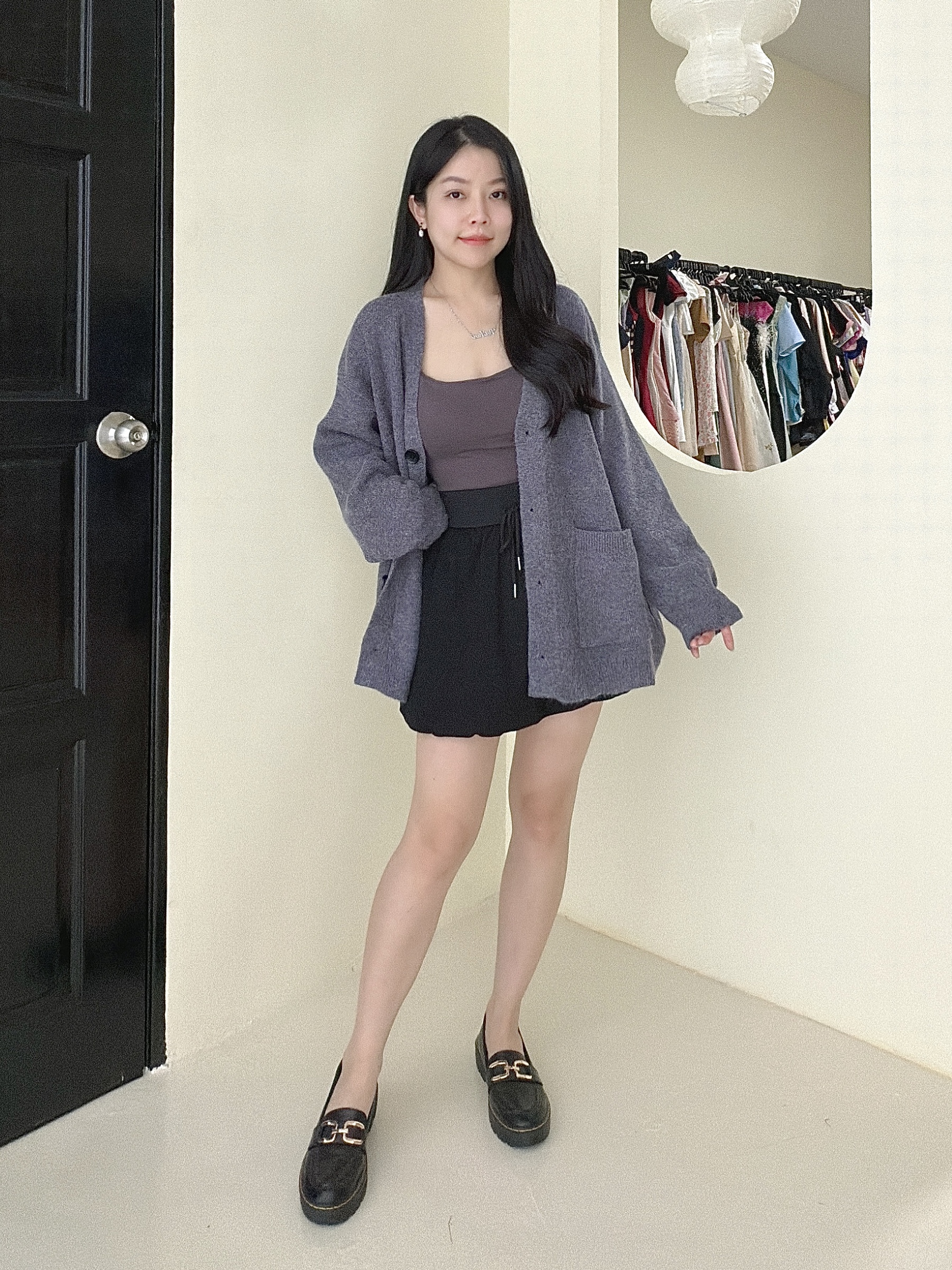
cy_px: 635
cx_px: 476
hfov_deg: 66.0
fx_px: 733
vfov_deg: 81.7
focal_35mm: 20
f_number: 1.9
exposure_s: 1/60
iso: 160
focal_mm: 2.71
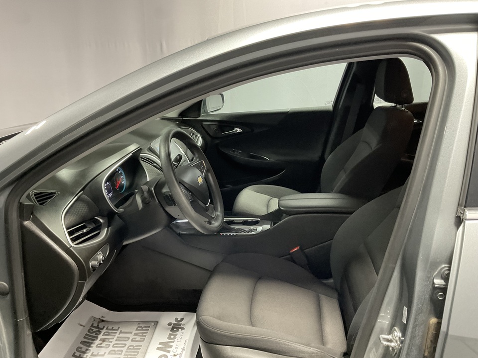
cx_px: 239
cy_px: 179
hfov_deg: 61.7
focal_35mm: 29
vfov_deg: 48.2
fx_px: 400
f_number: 1.8
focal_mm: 3
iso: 160
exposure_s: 1/60
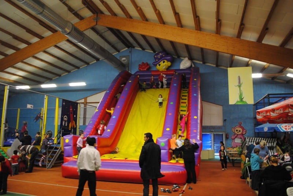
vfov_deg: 48.1
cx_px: 146
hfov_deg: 67.3
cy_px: 98
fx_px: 220
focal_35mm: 27
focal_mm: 18
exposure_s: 1/40
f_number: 3.5
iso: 800
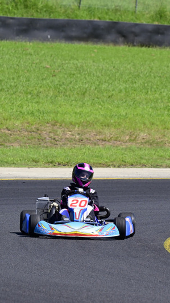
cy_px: 152
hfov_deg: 2.0
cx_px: 117
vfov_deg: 3.6
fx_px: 4803
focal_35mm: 599
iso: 500
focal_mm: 380
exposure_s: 1/640
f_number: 11
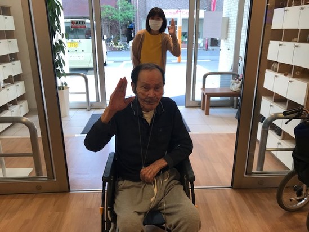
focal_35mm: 28
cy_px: 116
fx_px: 250
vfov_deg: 49.8
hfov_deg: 63.4
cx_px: 154
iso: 40
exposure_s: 1/120
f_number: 1.8
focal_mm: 3.99
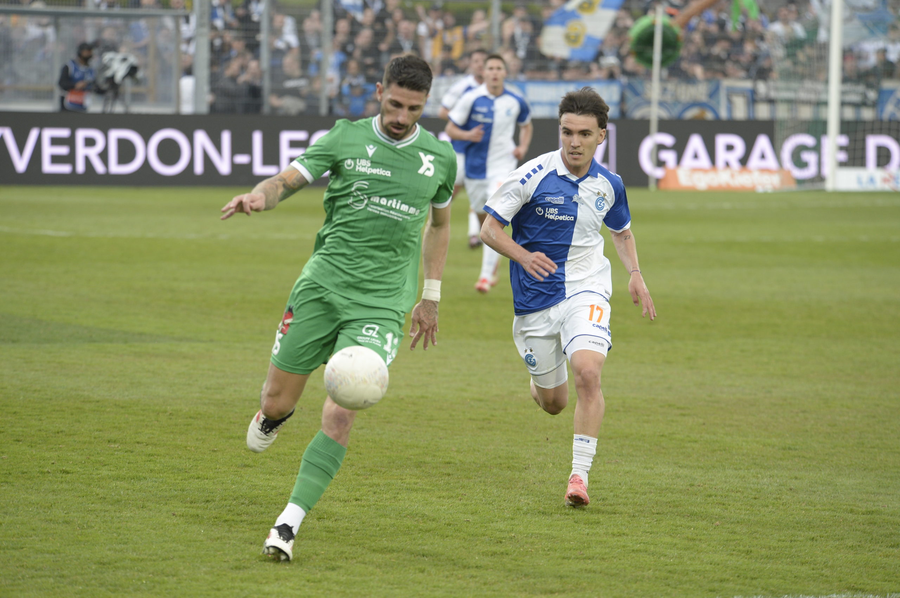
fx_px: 6243
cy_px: 299
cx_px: 450
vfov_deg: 5.5
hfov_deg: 8.2
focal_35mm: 250
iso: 1400
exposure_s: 1/640
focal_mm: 250
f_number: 5.3
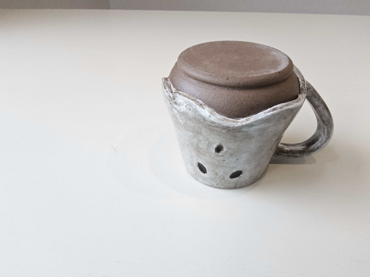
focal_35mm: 23
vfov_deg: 58.9
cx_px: 185
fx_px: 246
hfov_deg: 73.9
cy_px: 138
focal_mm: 3.08
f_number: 2
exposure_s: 1/120
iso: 250
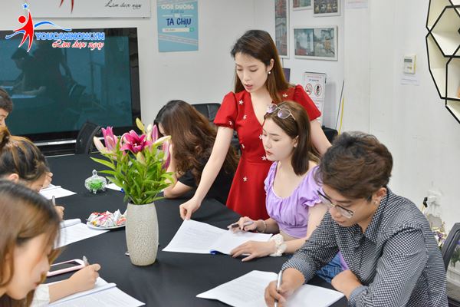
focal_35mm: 55
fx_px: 703
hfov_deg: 36.2
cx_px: 230
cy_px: 154
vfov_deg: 24.6
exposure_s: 1/90
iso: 1600
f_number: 4.8
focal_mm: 55
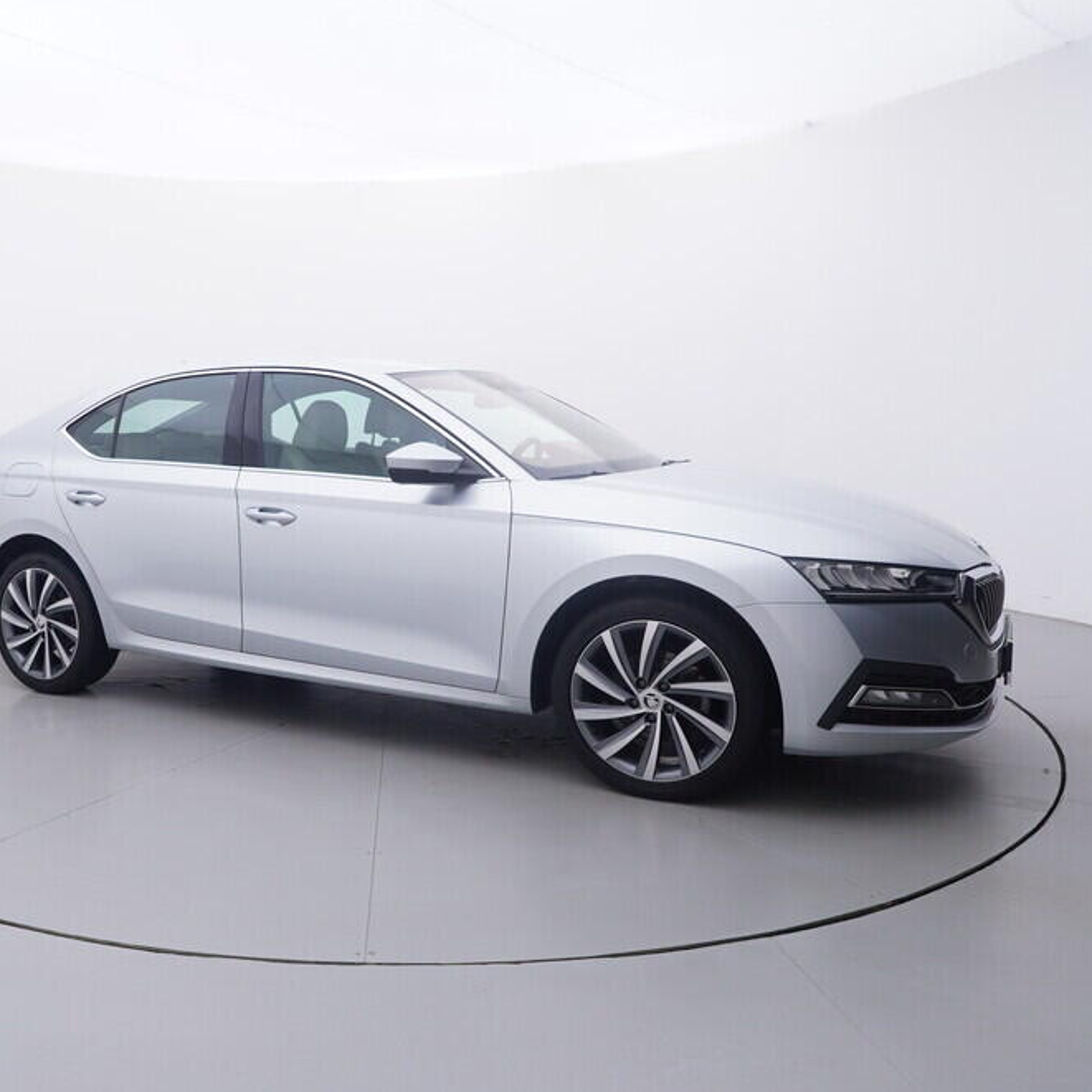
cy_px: 540
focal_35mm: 30
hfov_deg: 52.9
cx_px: 316
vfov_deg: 54.6
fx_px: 1059
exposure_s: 1/80
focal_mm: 15
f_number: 5
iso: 200
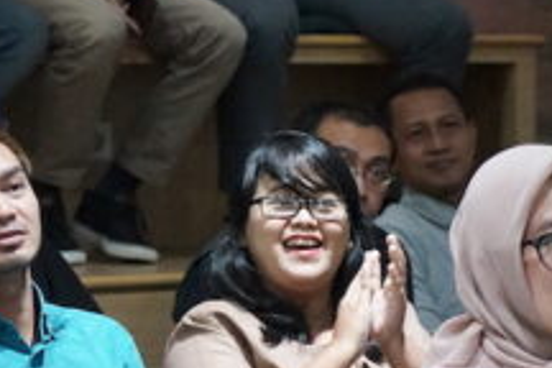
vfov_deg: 6.5
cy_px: 252
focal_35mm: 211
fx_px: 3235
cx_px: 66
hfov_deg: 9.7
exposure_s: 1/160
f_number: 4
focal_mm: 70
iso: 8000
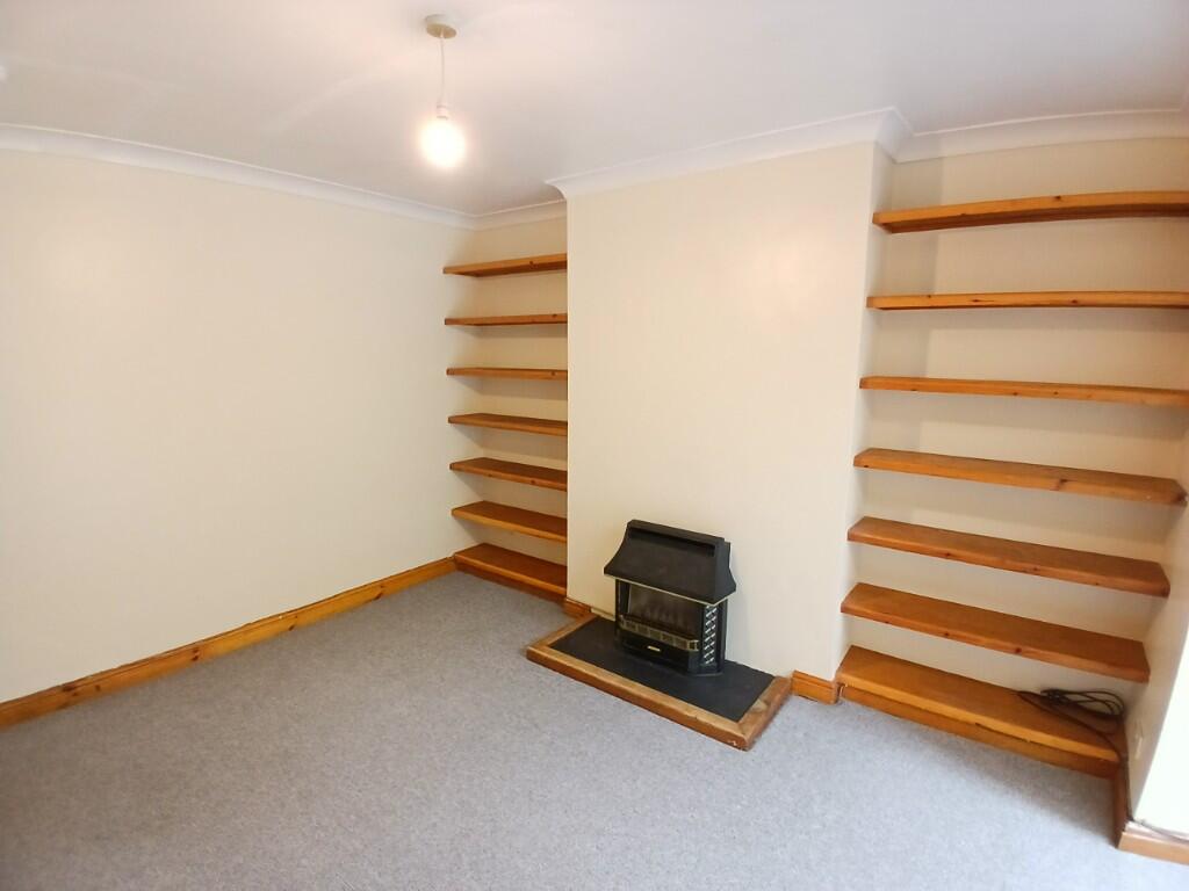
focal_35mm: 17
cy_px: 446
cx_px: 594
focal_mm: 1.4
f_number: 2.2
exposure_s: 1/33.3
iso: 250
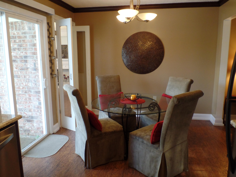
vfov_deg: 49.7
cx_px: 118
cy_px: 88
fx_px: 191
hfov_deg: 63.4
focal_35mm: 28
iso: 320
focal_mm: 5
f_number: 2.9
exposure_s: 1/30
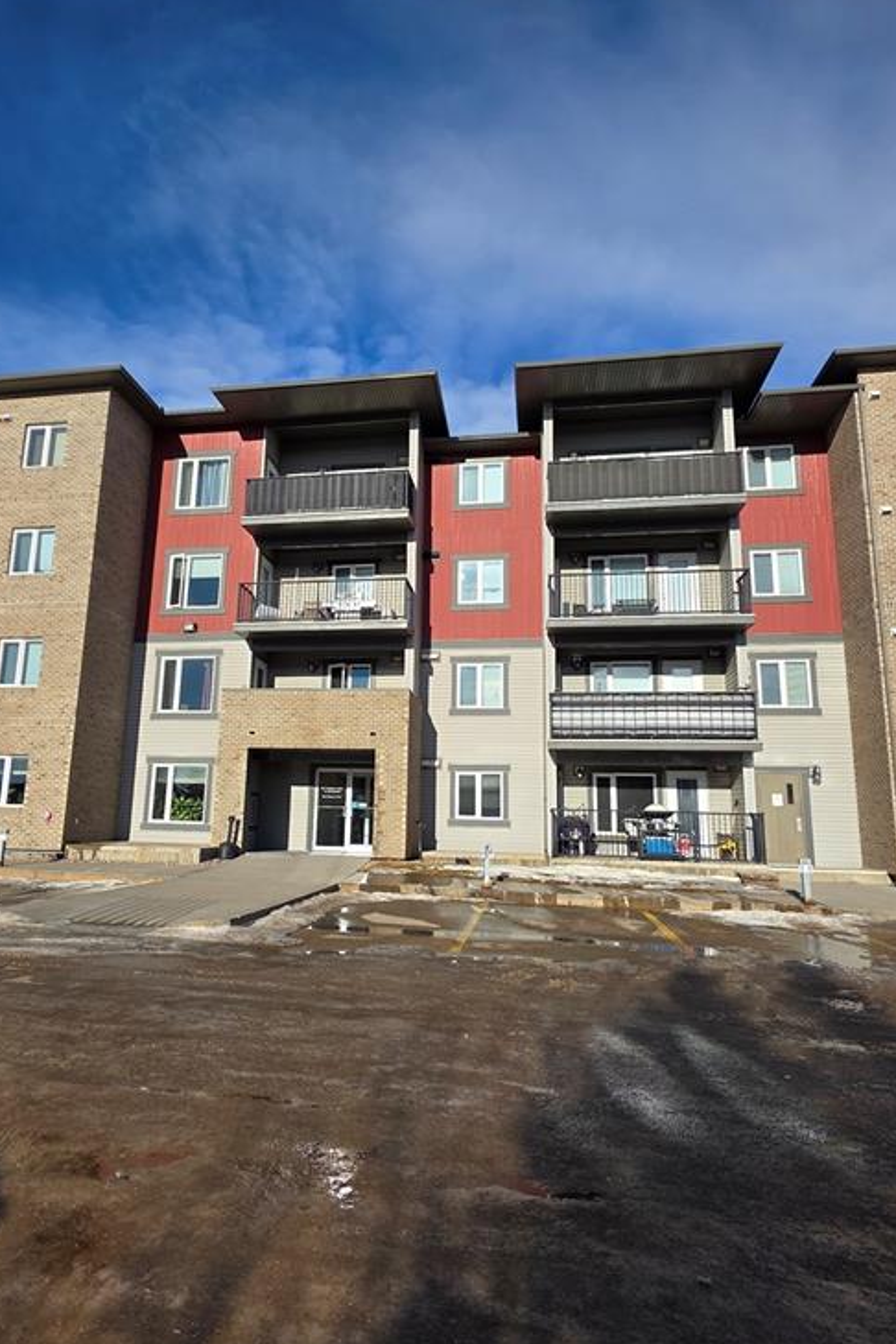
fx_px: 709
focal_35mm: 19
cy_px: 686
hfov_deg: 64.4
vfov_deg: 86.9
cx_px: 400
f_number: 1.9
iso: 40
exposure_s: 1/2905
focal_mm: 2.2
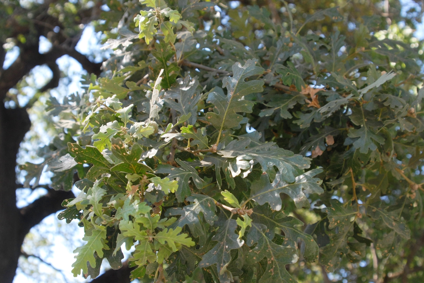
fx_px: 495
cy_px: 142
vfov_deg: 32.0
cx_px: 212
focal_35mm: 42
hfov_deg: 46.4
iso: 400
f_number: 5.6
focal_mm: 28
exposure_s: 1/125
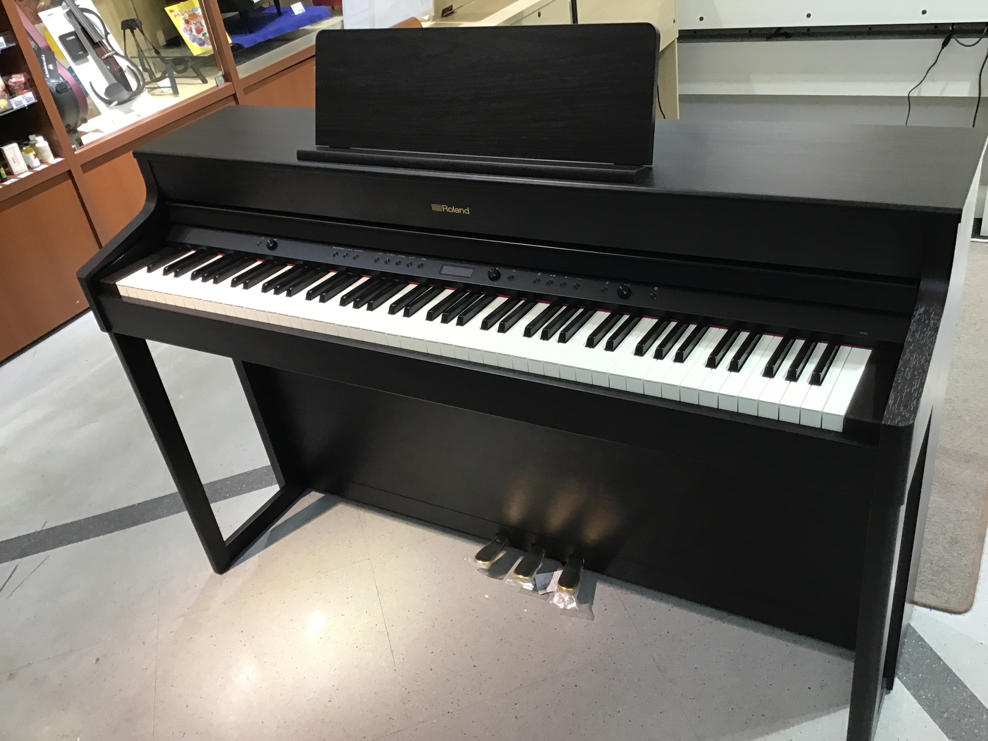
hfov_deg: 58.4
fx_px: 885
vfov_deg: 45.4
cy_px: 370
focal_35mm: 31
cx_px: 494
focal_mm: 3.3
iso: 100
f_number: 2.4
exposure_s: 1/30
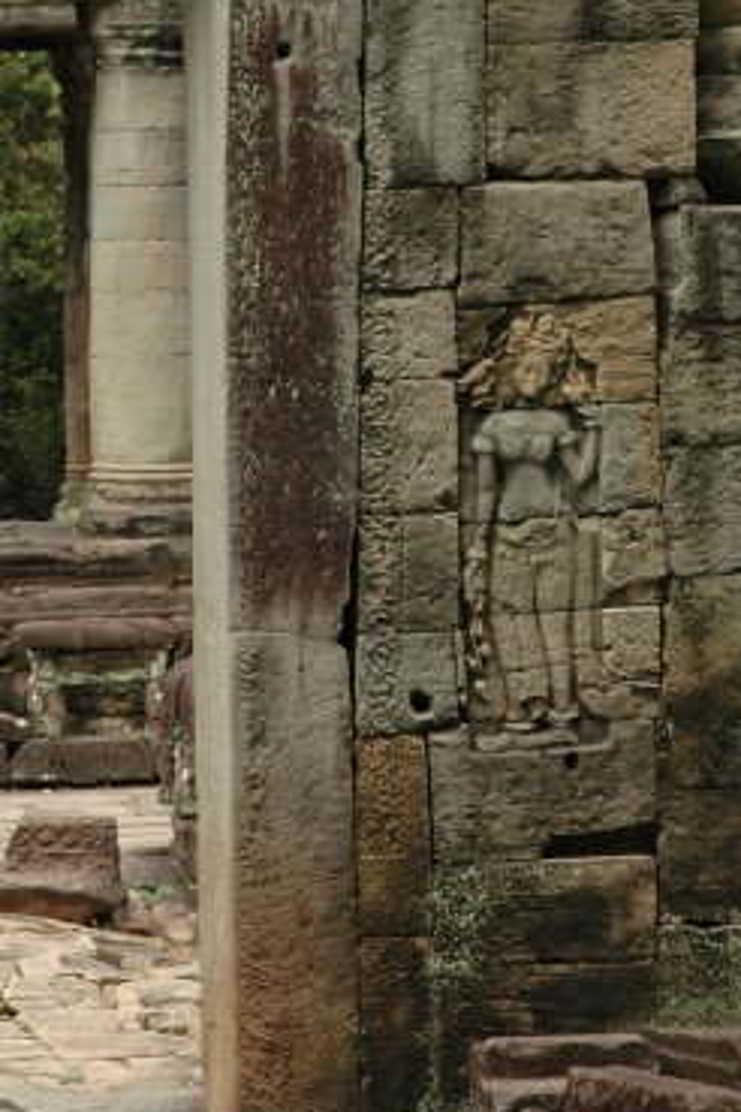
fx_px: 5063
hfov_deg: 8.4
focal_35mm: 164
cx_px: 337
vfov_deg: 12.5
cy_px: 238
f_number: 6.3
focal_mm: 56
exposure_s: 1/160
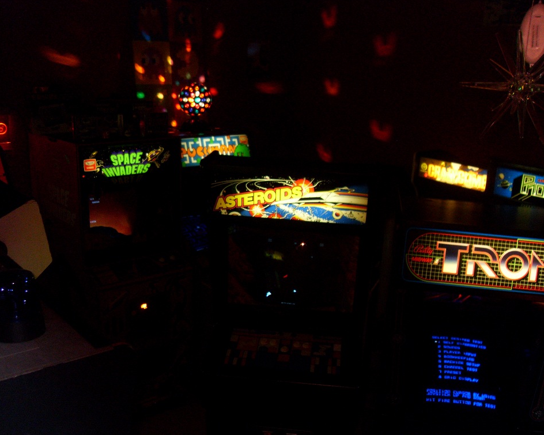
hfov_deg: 50.3
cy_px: 219
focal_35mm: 36
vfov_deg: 41.1
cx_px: 275
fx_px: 580
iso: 400
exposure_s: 1/45
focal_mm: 6.3
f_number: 2.8
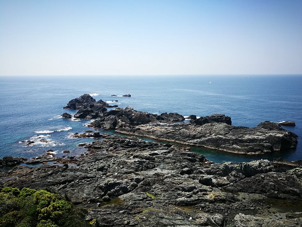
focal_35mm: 27
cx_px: 151
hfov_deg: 65.3
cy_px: 114
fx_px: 236
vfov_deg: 51.4
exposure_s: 1/743
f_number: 2.2
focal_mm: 4.5
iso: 50
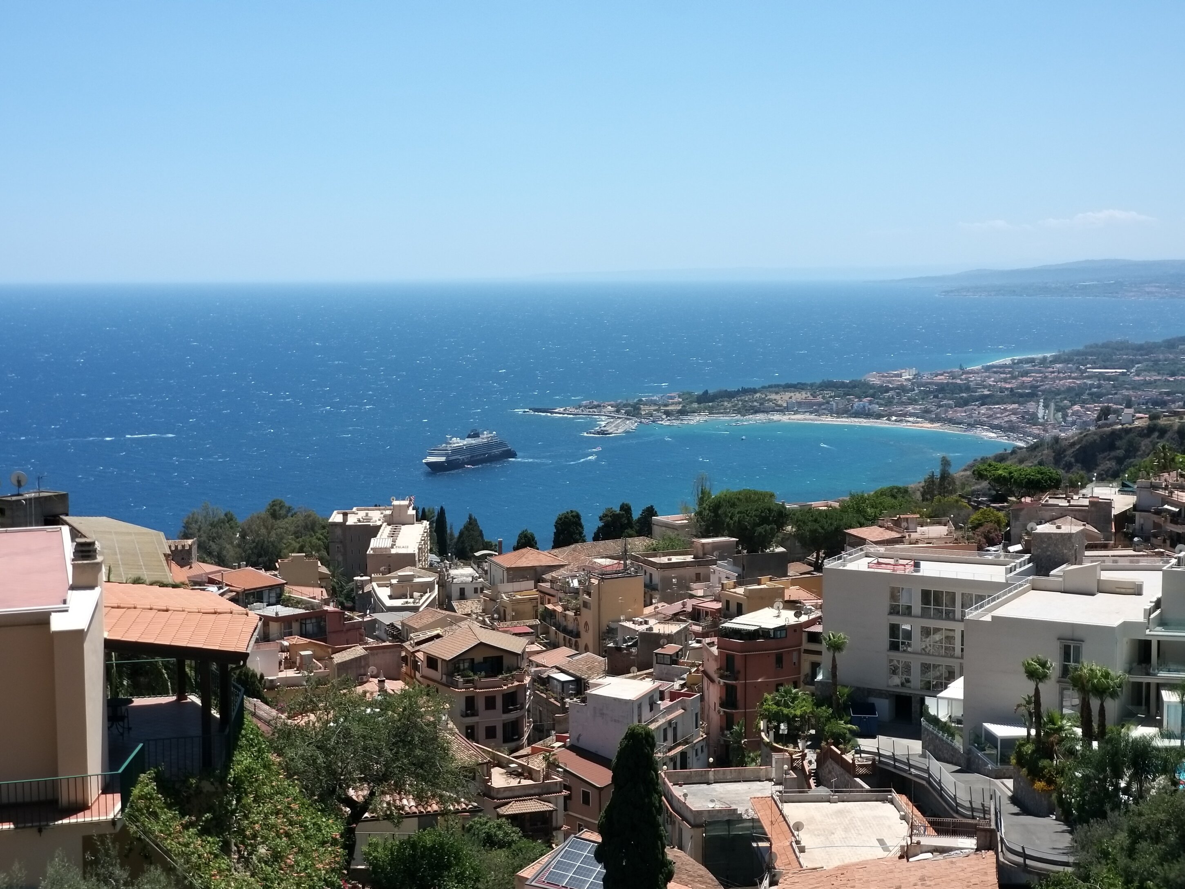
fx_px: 1780
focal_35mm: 52
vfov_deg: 28.0
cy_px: 444
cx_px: 592
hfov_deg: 36.8
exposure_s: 1/880
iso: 40
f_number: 2.4
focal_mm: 5.54
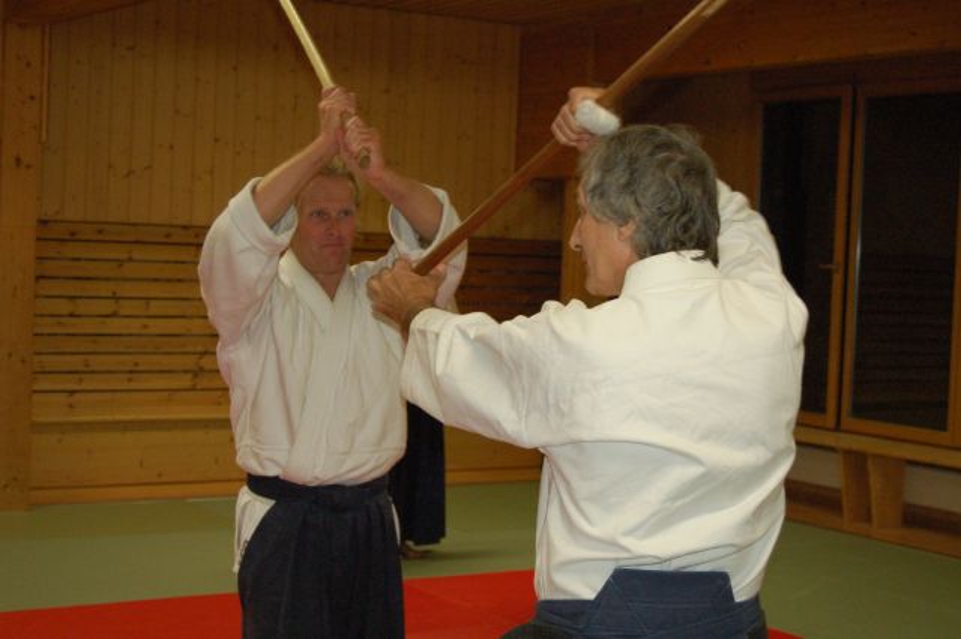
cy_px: 320
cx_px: 480
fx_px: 1681
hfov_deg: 31.9
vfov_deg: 21.5
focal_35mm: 63
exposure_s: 1/60
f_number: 5.3
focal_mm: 42
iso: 1600
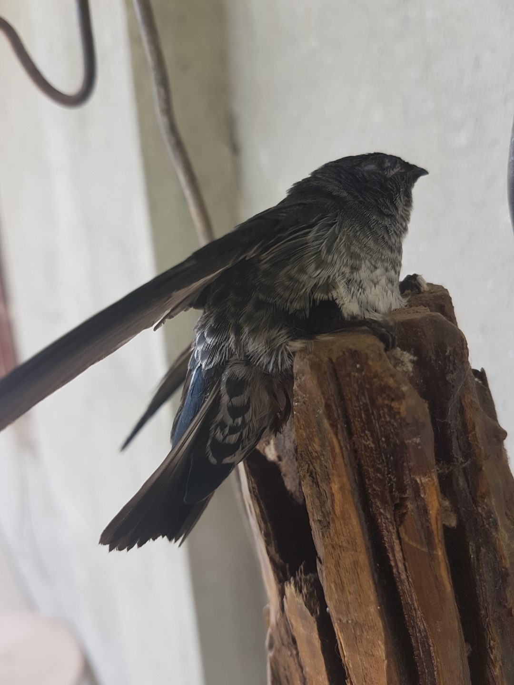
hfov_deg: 53.1
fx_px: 515
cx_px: 257
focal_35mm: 26
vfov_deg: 67.3
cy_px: 342
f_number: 1.7
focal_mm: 4.2
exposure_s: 1/196
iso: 40
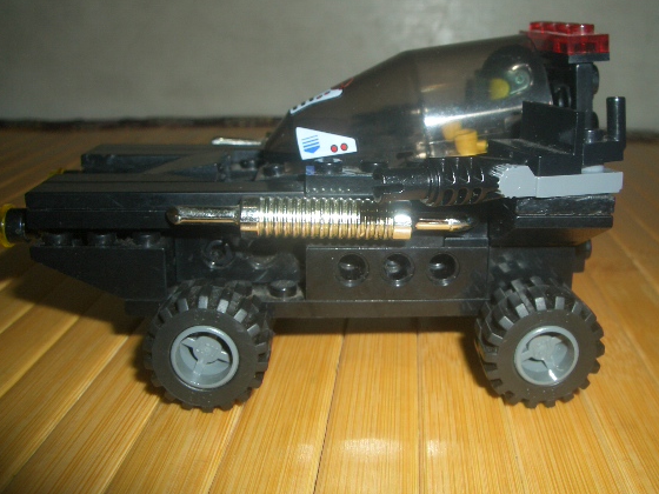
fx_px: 761
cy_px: 220
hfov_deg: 46.7
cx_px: 362
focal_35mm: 40
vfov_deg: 35.9
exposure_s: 1/60
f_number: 4.3
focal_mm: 5.8
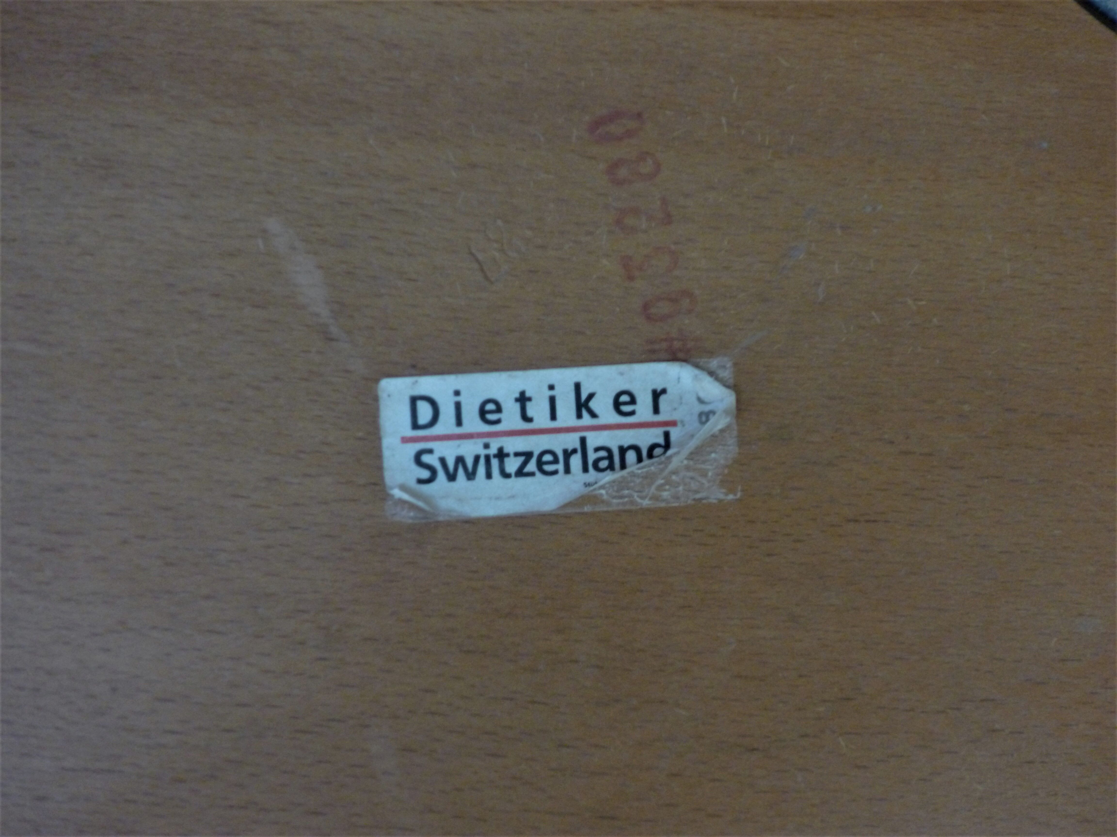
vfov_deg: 5.9
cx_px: 558
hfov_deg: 7.9
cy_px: 418
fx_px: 8067
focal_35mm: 250
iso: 400
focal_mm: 45
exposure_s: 1/6
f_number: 5.9
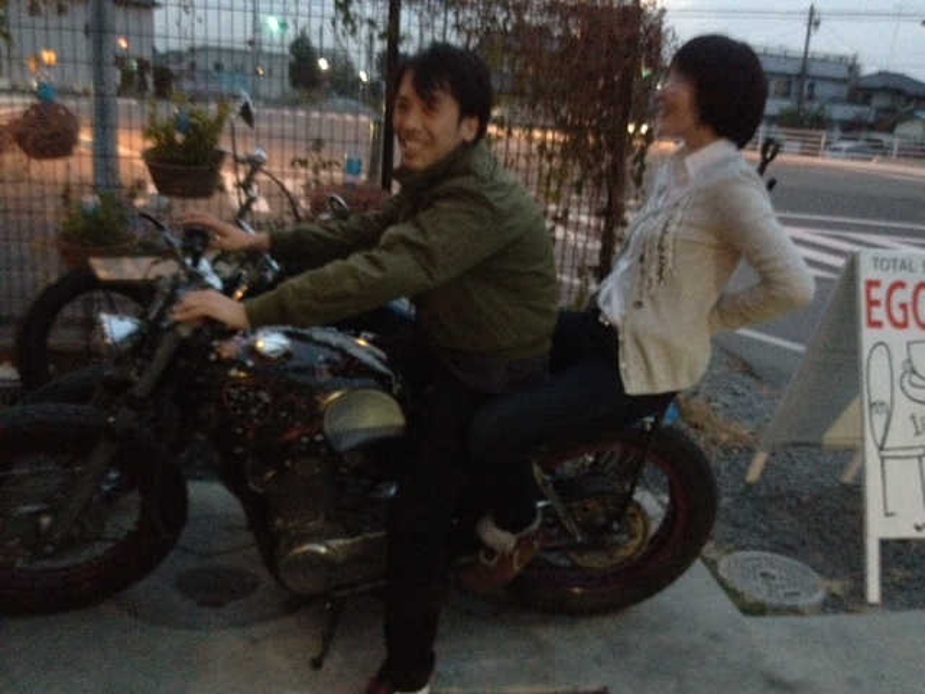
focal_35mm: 35
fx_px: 935
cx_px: 462
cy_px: 347
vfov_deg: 40.7
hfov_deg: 52.6
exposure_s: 1/15
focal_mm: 4.28
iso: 800
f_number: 2.4
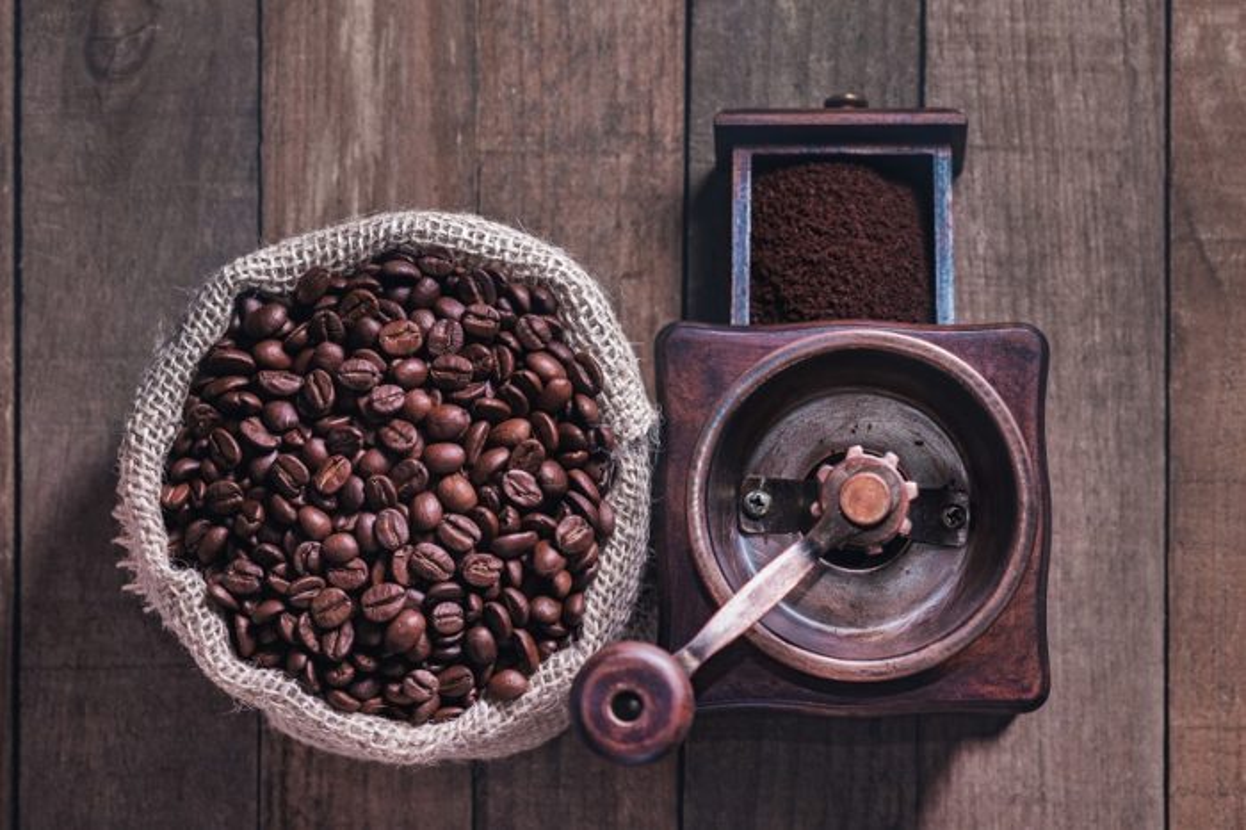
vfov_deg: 13.0
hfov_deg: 19.5
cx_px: 623
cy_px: 415
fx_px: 3632
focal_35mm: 105
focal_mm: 105
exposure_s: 1/250
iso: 200
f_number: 9
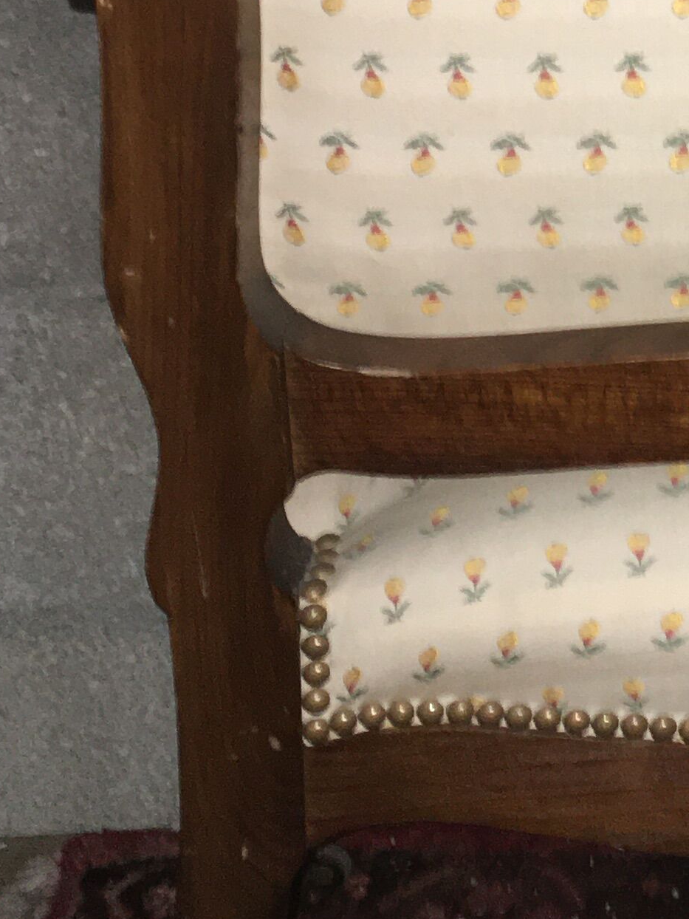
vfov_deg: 20.1
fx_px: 2495
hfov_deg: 15.0
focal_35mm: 94
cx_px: 884
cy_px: -42
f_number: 2.2
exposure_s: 1/17
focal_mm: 4.15
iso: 64
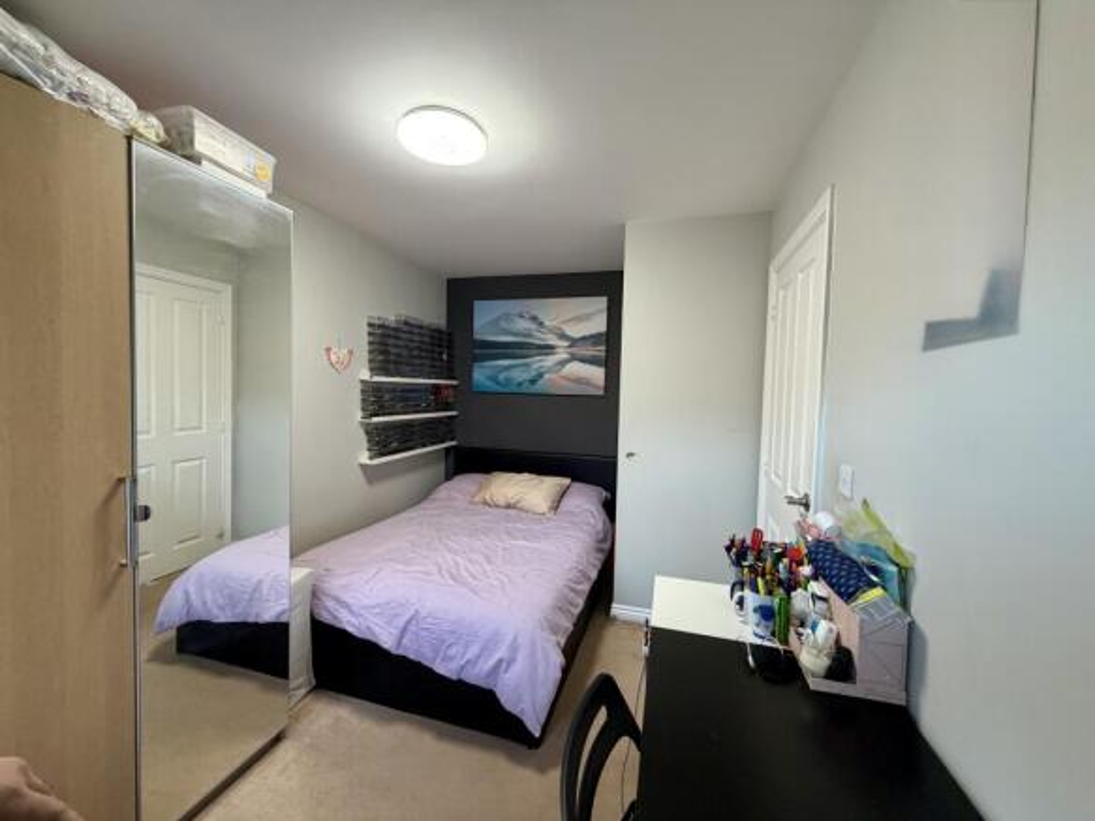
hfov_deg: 102.1
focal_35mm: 14
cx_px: 548
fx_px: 443
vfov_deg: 85.7
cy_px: 410
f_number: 2.2
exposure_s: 1/50
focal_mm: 2.22
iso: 200
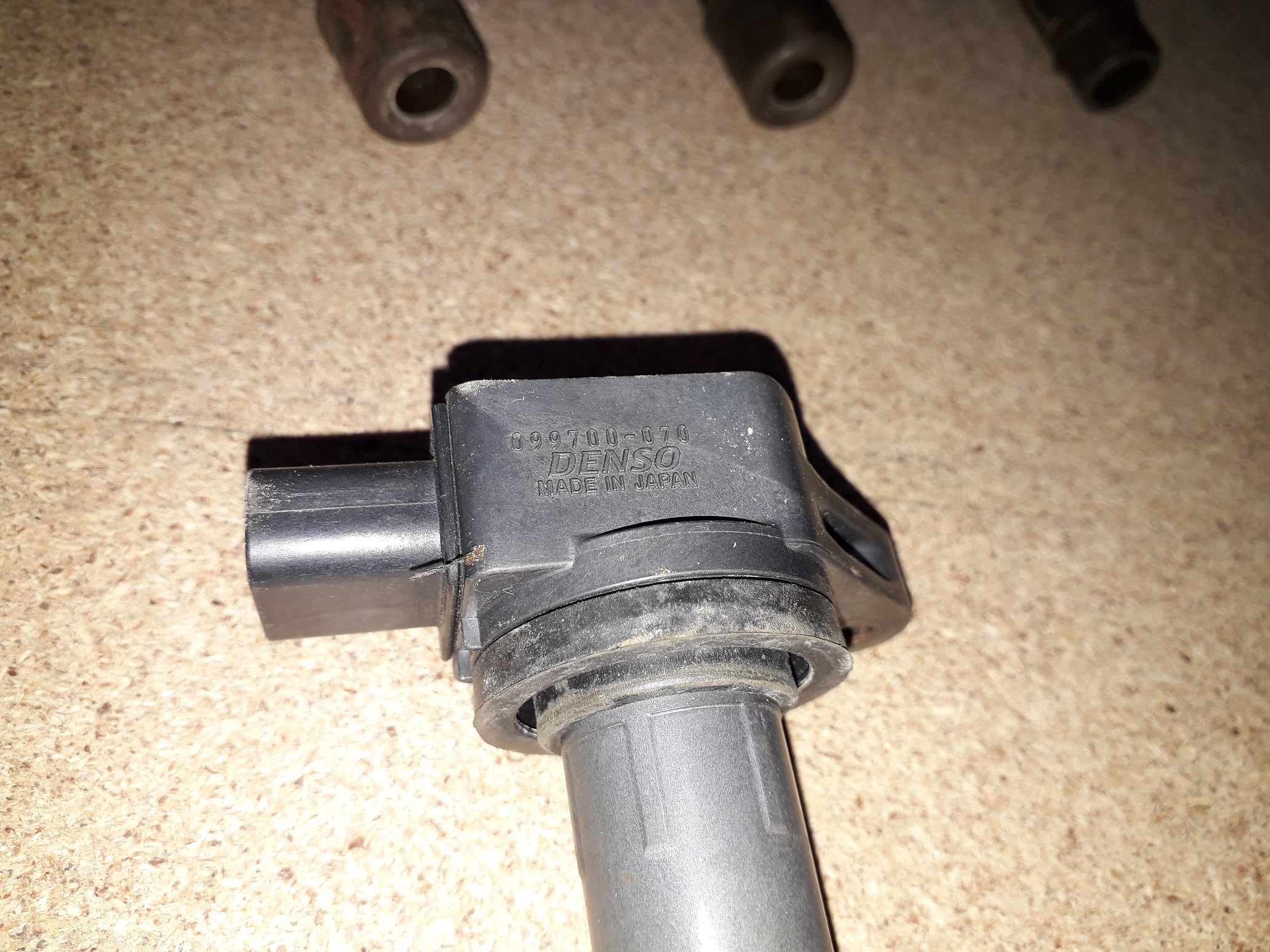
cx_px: 635
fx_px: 991
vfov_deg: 51.4
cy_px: 476
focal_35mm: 27
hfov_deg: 65.3
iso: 40
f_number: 1.9
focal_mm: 3.6
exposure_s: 1/111
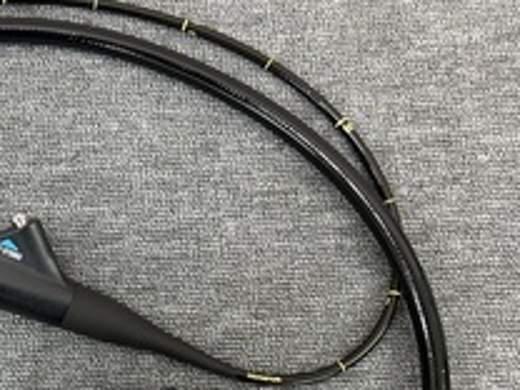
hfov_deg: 35.6
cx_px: 38
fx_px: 751
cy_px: 352
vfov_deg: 28.0
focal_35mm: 50
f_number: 1.5
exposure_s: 1/60
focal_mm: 5.7
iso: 80
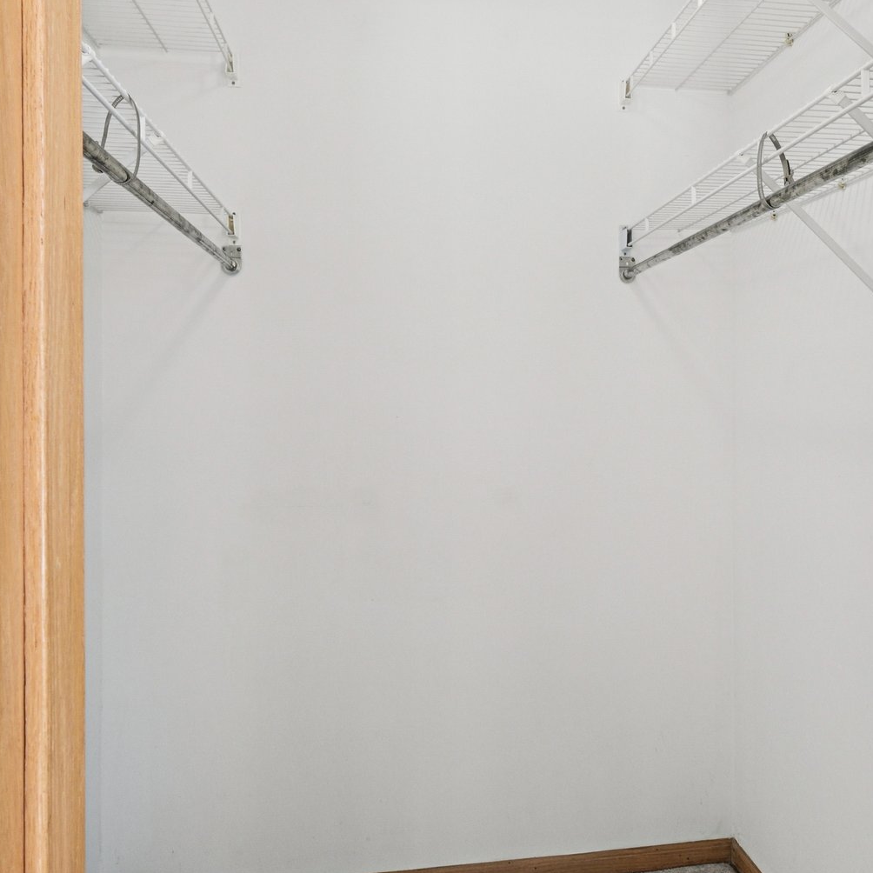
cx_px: 529
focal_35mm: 26
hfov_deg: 60.4
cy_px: 411
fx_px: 742
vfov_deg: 60.9
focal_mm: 10
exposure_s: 1/15
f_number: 8
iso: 320
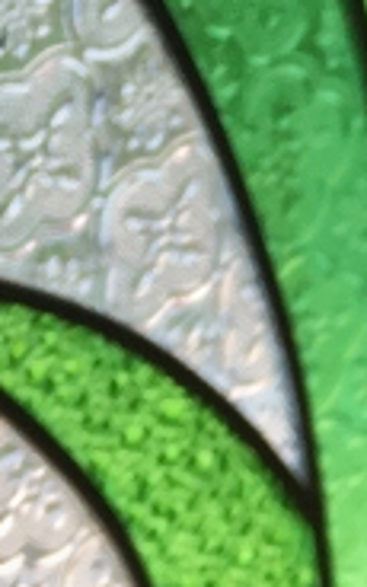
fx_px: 2737
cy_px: 877
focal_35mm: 171
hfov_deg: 7.0
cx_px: 1018
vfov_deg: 11.7
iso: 40
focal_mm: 4.15
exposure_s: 1/100
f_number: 2.2
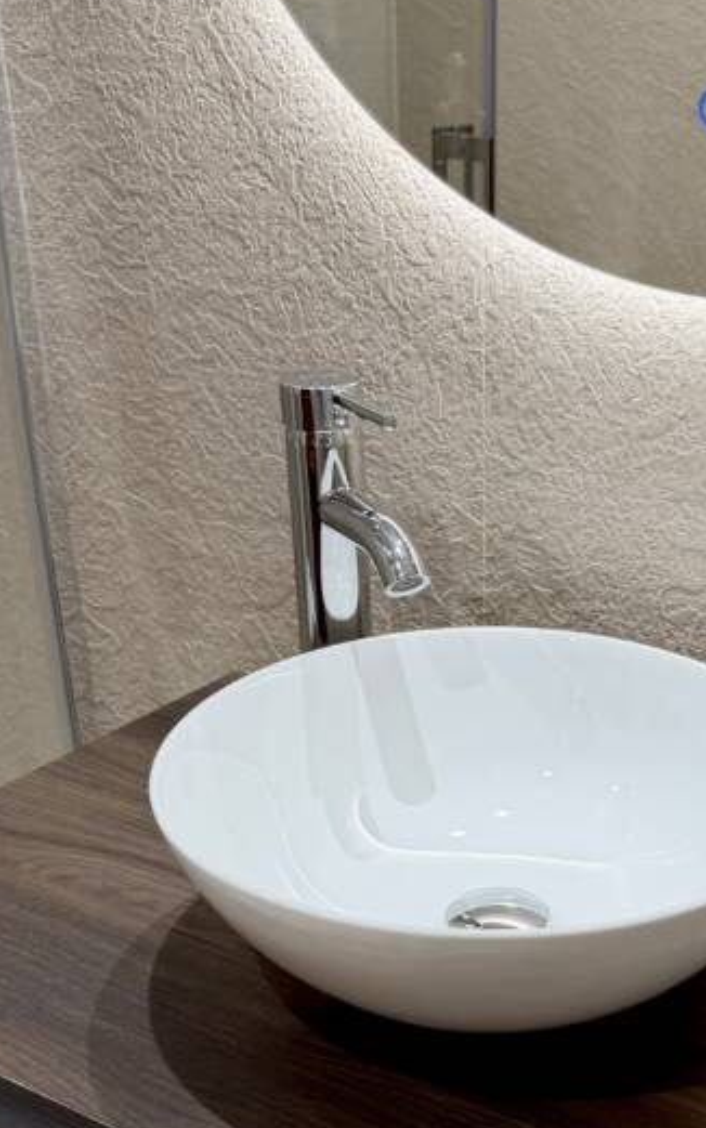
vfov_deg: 39.3
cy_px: 834
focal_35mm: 50
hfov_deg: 25.2
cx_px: 604
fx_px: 1538
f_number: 1.78
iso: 125
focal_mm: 6.76
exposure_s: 1/118
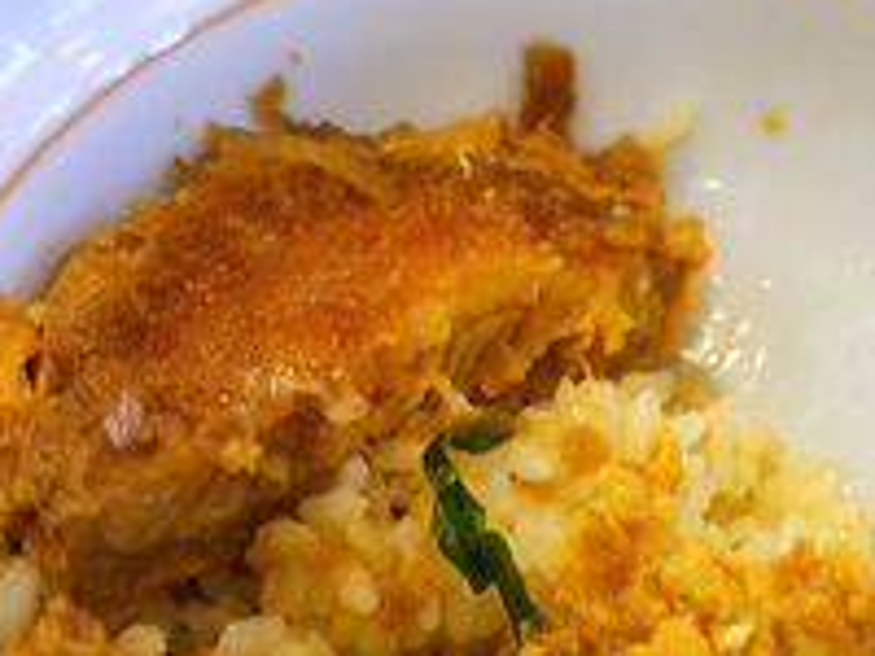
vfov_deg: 24.0
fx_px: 1517
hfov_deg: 32.0
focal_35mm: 60
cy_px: 547
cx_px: 560
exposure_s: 1/59
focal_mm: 4.06
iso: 50
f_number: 1.94
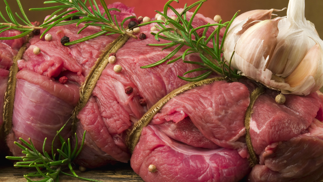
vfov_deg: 11.8
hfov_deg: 20.7
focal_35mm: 103
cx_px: 171
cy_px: 93
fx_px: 882
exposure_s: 4
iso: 100
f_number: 16
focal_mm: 60
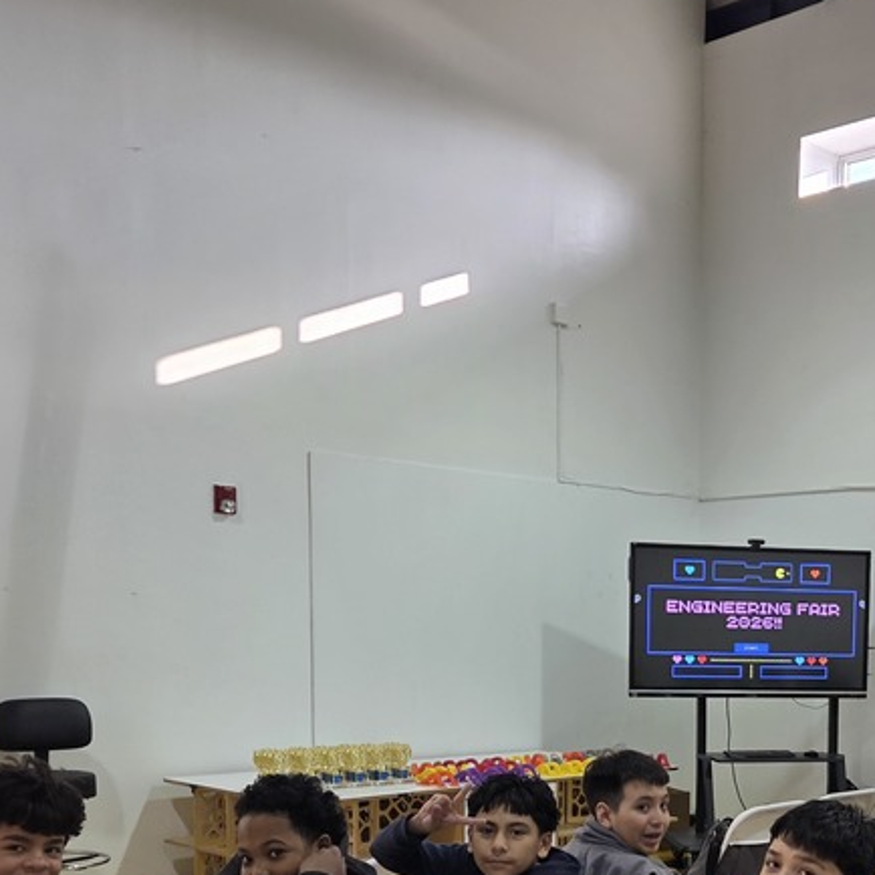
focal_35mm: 48
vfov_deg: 33.9
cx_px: 754
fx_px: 1373
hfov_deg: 33.8
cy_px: 744
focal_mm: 5.4
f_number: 1.8
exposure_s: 1/120
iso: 100
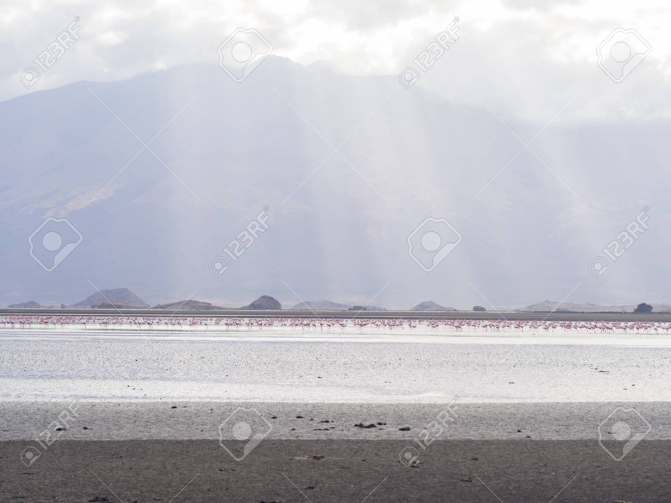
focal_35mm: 120
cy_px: 252
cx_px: 336
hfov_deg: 16.4
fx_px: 2326
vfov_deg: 12.3
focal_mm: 60
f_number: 6.3
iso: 200
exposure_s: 1/320
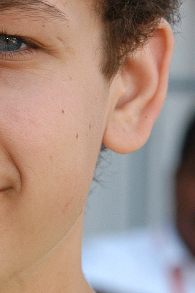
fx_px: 3830
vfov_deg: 4.4
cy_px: 161
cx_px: -66
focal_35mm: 470
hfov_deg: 2.9
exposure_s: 1/180
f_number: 8
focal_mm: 105
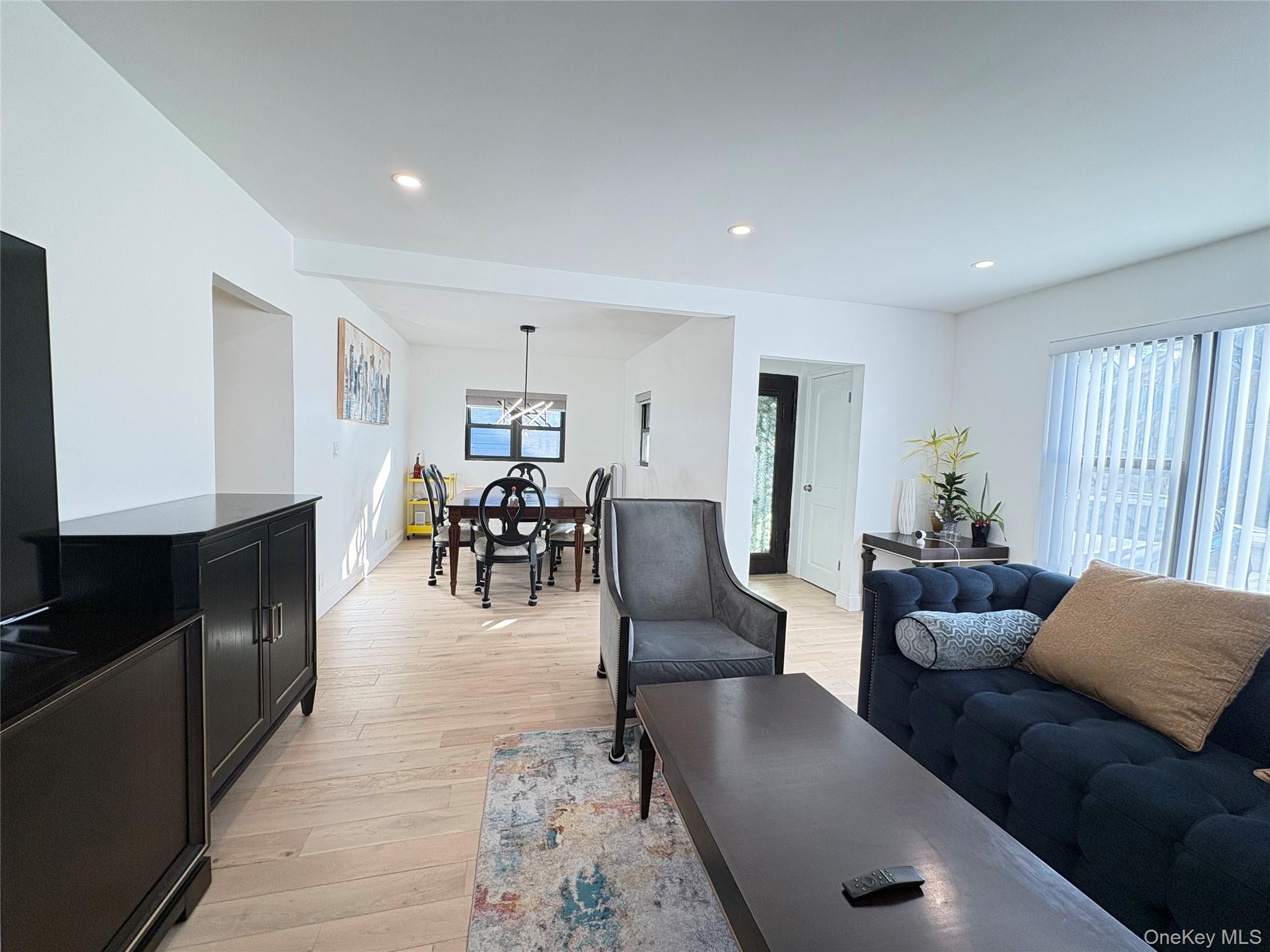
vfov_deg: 85.7
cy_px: 476
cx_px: 635
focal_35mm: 14
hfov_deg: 102.1
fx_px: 514
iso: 160
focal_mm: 2.22
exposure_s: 1/120
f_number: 2.2
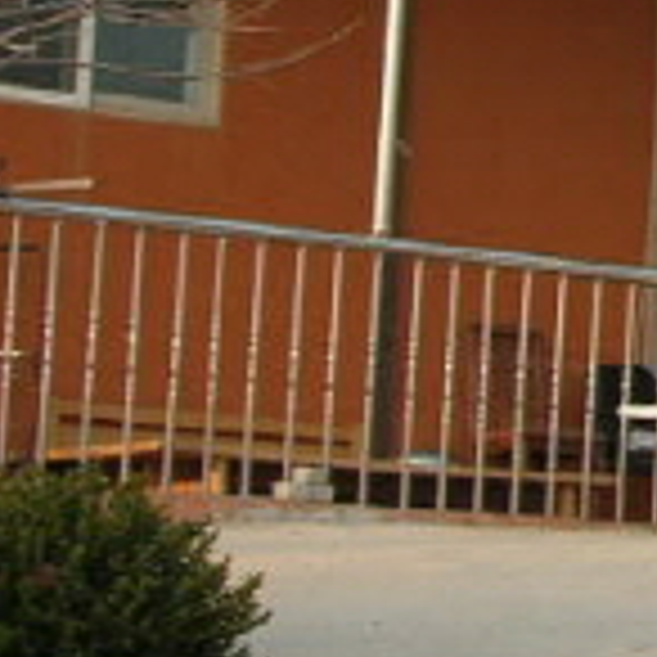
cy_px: 27
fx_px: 3951
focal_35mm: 184
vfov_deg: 9.5
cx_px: 1570
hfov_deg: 8.7
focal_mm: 7.8
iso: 64
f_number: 4.8
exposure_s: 1/130
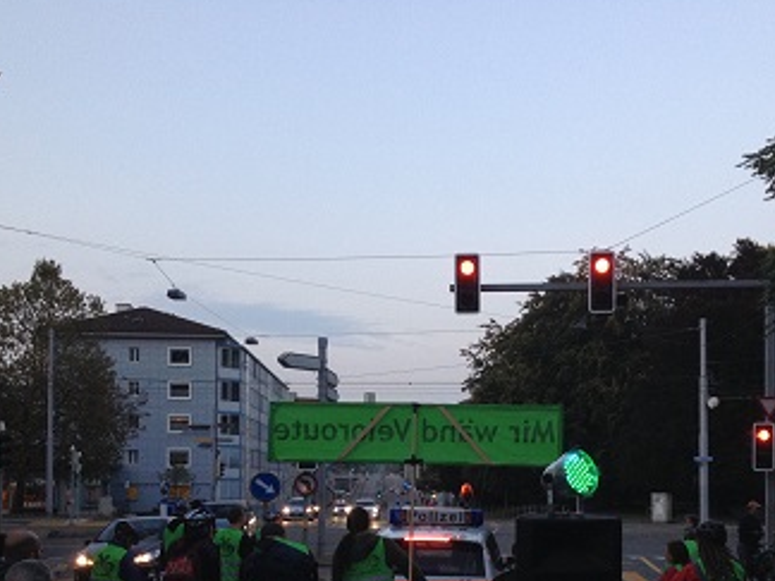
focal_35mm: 54
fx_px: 1209
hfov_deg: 35.4
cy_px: 432
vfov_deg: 26.7
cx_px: 457
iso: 80
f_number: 2.4
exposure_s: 1/120
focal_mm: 4.28
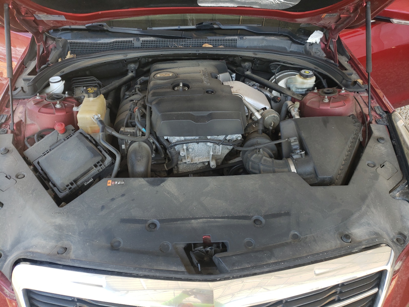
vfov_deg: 53.1
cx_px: 204
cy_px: 154
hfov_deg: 67.3
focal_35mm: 26
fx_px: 307
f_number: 1.5
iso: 50
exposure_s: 1/149
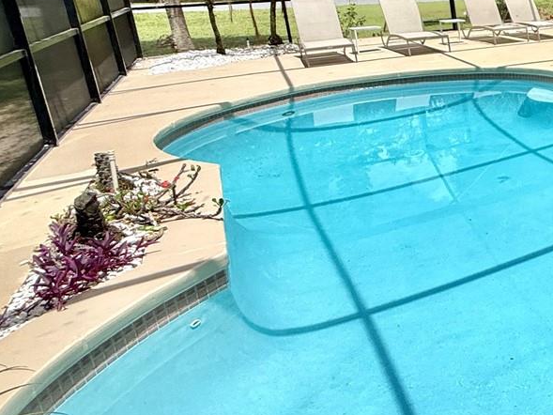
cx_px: 734
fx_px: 607
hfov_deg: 33.8
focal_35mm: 38
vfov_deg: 36.7
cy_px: 98
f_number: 2.2
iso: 50
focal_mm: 2.22
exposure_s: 1/1656
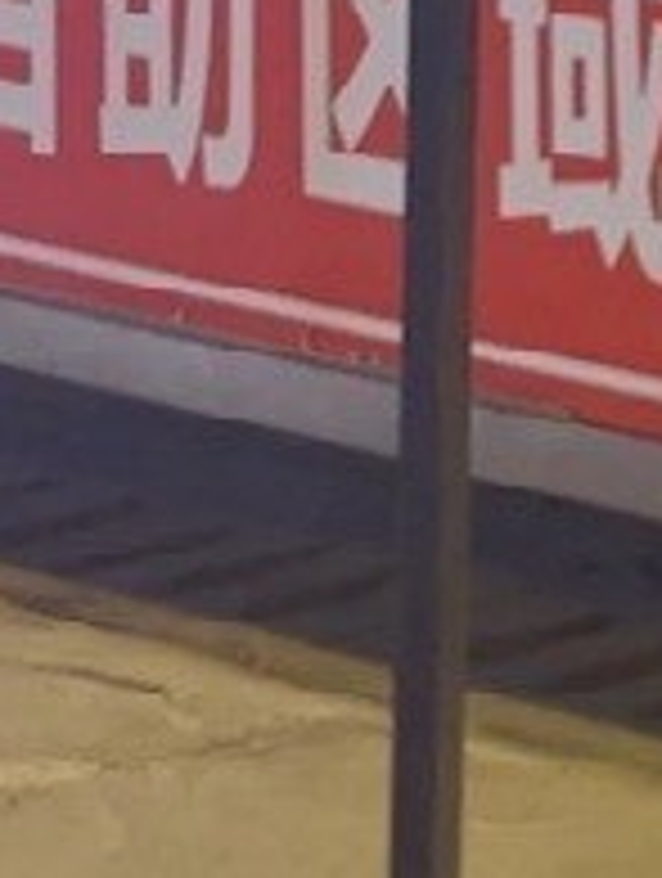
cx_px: -1545
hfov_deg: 6.6
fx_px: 5058
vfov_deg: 7.8
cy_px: -2179
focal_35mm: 199
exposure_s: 1/50
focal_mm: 5.1
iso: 125
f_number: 1.6
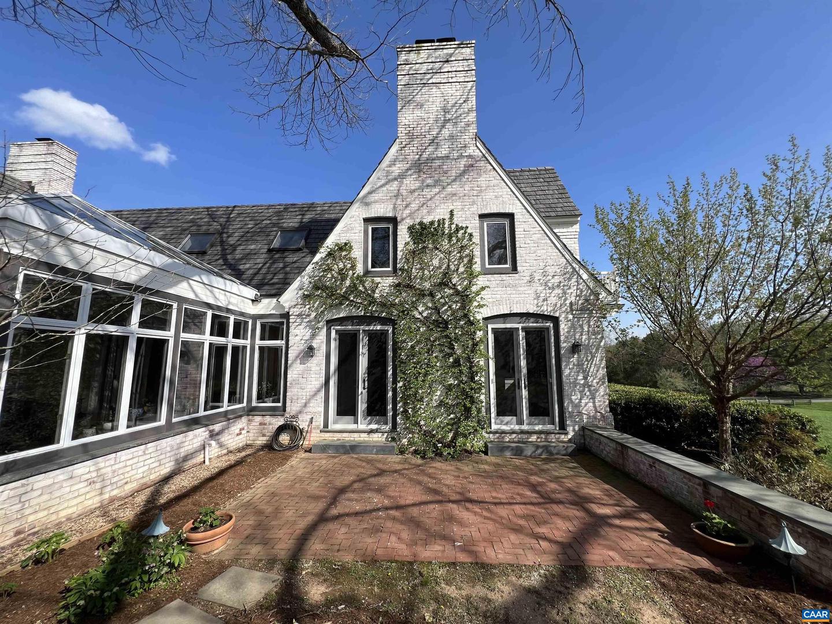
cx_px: 416
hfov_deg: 106.2
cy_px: 312
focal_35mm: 13
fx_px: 312
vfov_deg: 89.9
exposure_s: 1/1553
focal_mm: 1.57
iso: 32
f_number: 1.8
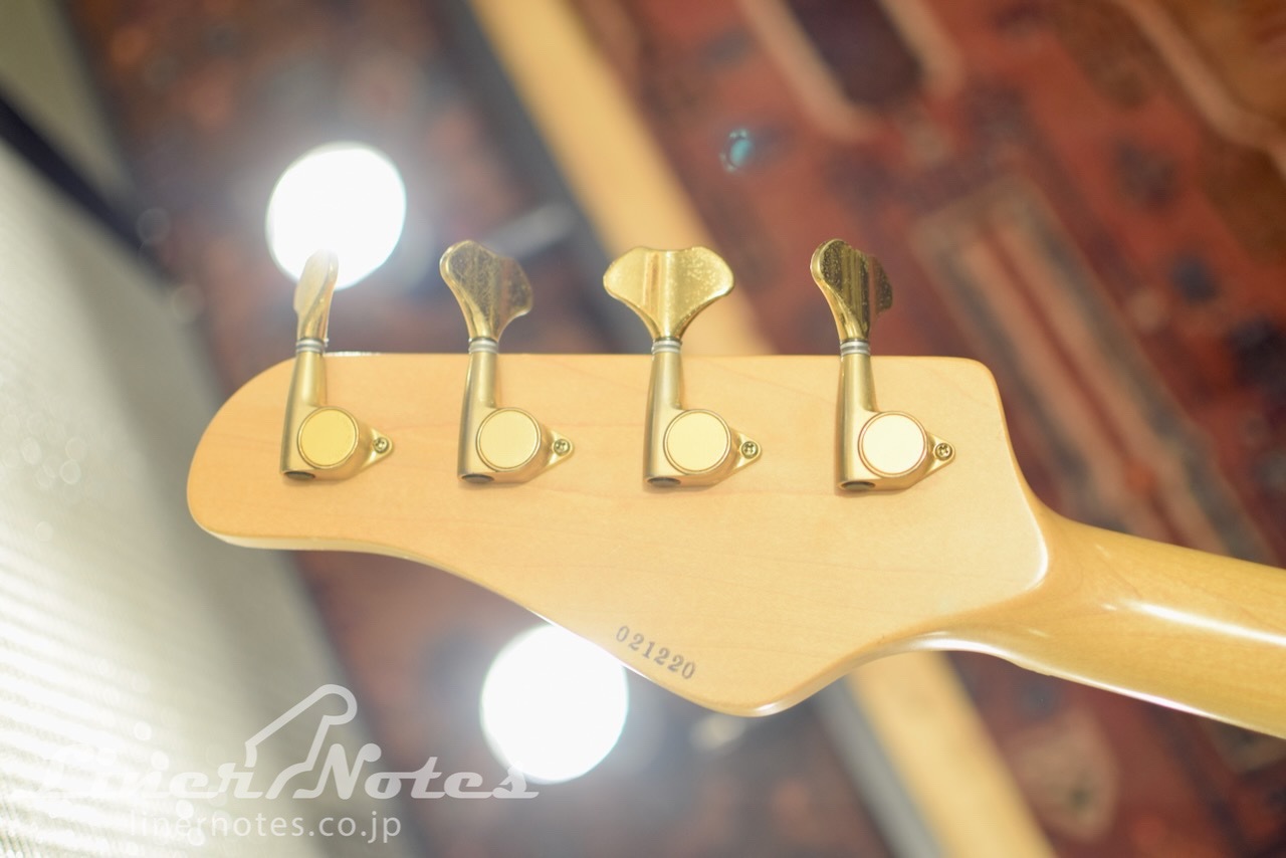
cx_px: 643
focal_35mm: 52
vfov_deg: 25.8
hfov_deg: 37.8
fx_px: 1876
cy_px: 429
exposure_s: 1/160
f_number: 1.8
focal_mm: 35
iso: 400
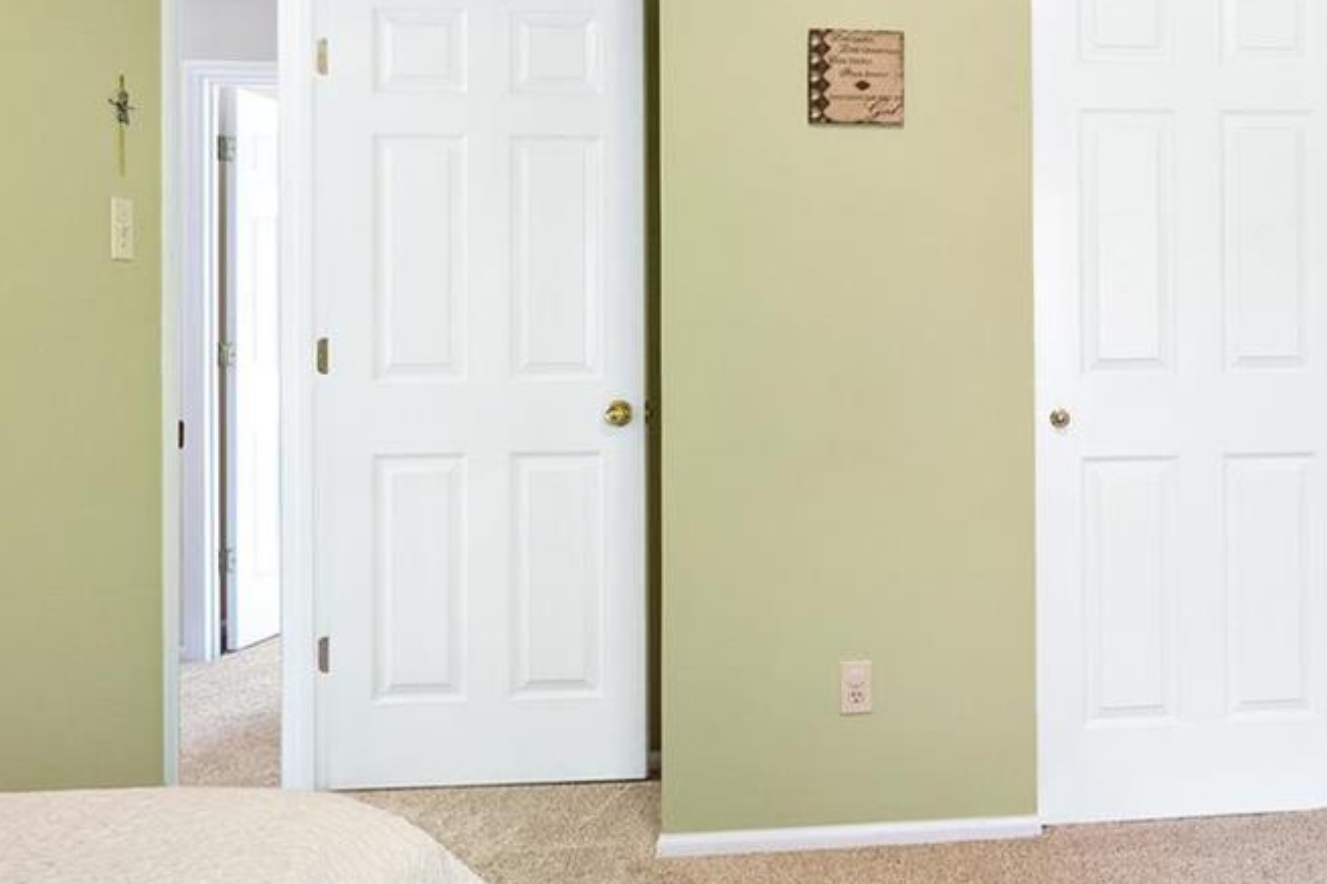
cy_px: 368
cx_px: 1163
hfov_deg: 45.5
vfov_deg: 34.1
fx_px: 1437
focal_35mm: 39
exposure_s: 1/6
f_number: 6.3
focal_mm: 8
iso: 400
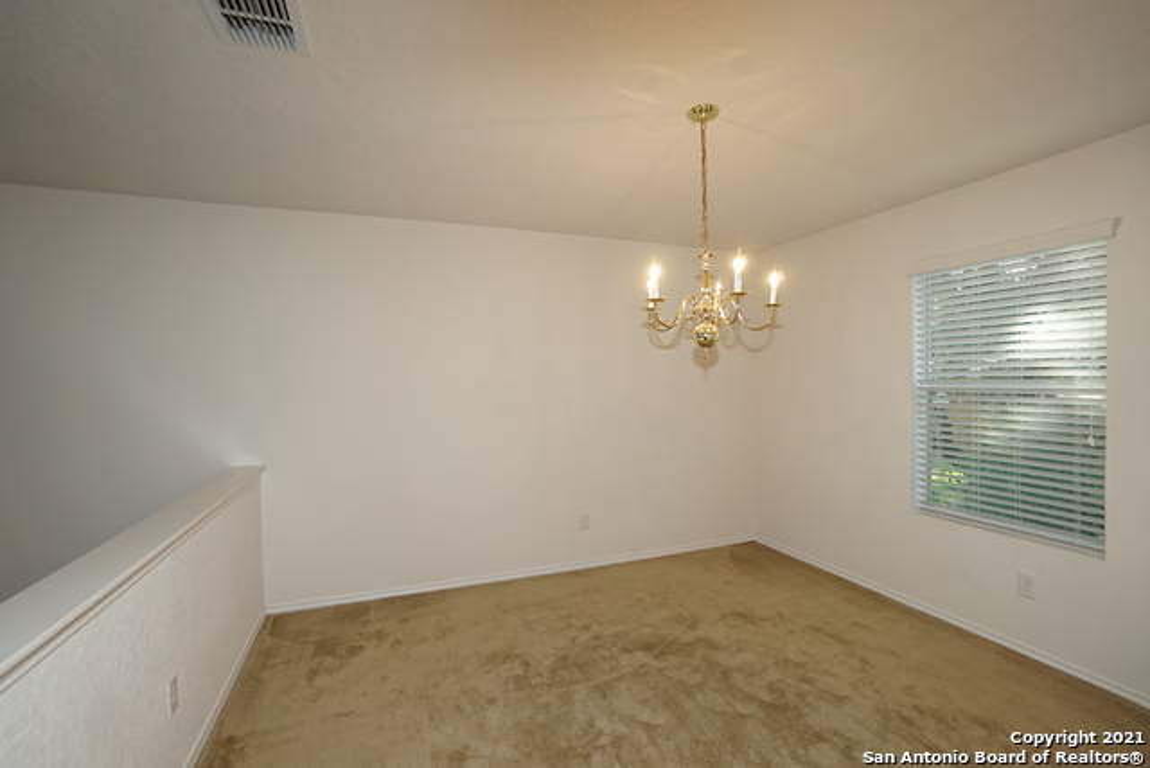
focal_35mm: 15
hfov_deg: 100.4
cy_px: 384
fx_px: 479
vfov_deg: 77.4
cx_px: 575
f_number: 4
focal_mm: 10
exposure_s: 1/160
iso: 500
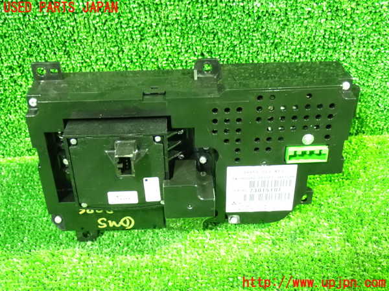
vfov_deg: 35.1
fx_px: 461
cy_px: 146
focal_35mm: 41
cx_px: 194
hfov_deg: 45.8
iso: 1600
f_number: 2.8
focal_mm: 7.31
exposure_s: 1/10
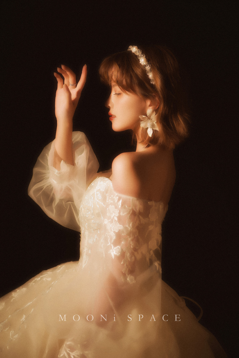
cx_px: 120
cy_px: 179
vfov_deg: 34.5
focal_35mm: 58
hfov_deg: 23.4
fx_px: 577
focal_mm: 58
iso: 125
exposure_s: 1/125
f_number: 3.2
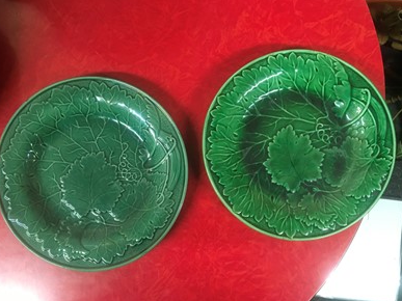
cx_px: 196
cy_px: 152
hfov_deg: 60.0
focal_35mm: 30
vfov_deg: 46.8
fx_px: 348
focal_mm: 4.15
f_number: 2.2
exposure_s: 1/25
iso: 250
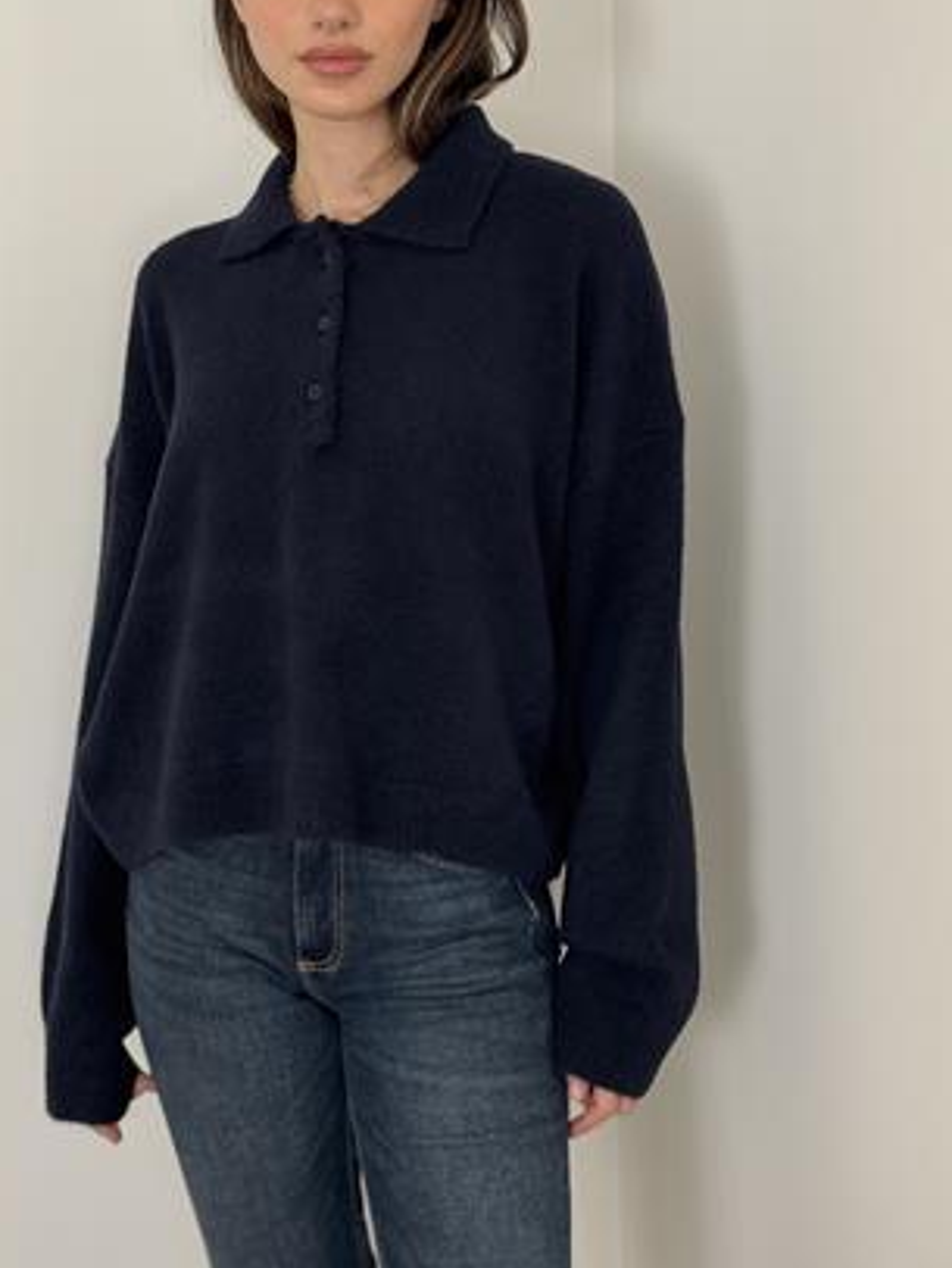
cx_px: 393
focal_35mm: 63
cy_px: 454
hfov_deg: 23.3
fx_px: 2308
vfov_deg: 30.5
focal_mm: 6.76
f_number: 1.78
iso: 100
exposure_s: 1/101
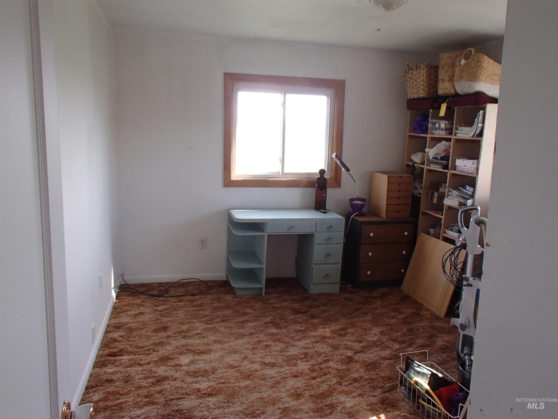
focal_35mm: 28
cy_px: 210
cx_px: 279
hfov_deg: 63.4
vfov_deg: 49.7
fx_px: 451
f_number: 3.9
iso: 200
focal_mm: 5
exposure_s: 1/60
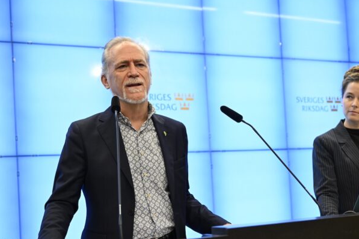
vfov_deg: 18.9
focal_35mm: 72
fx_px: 718
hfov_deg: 28.0
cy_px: 146
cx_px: 218
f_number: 3.5
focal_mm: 56
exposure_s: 1/320
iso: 3200
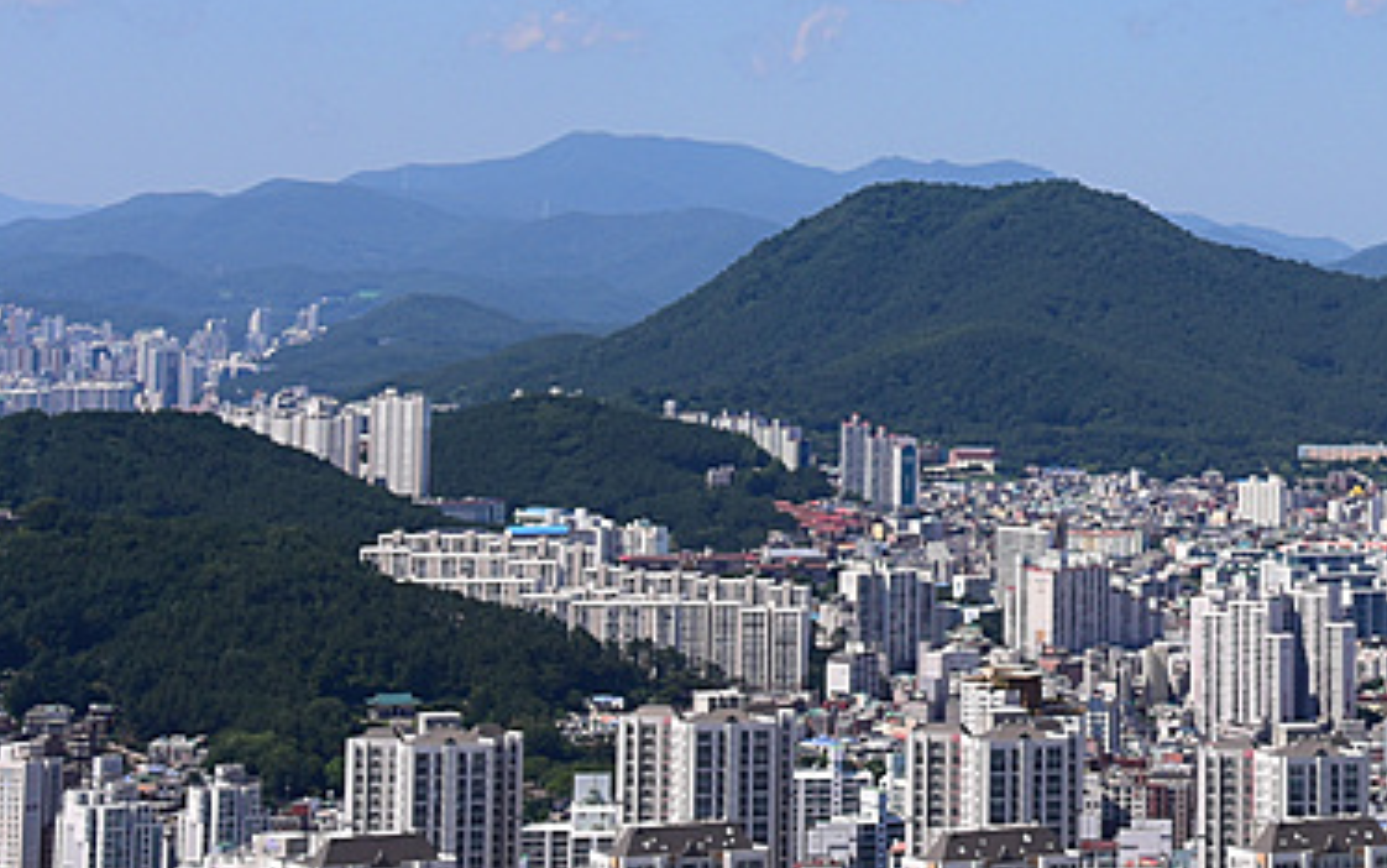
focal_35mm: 139
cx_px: 1368
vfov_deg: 9.2
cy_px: -495
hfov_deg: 14.8
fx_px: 5256
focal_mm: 34
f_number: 8
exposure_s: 1/320
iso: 100
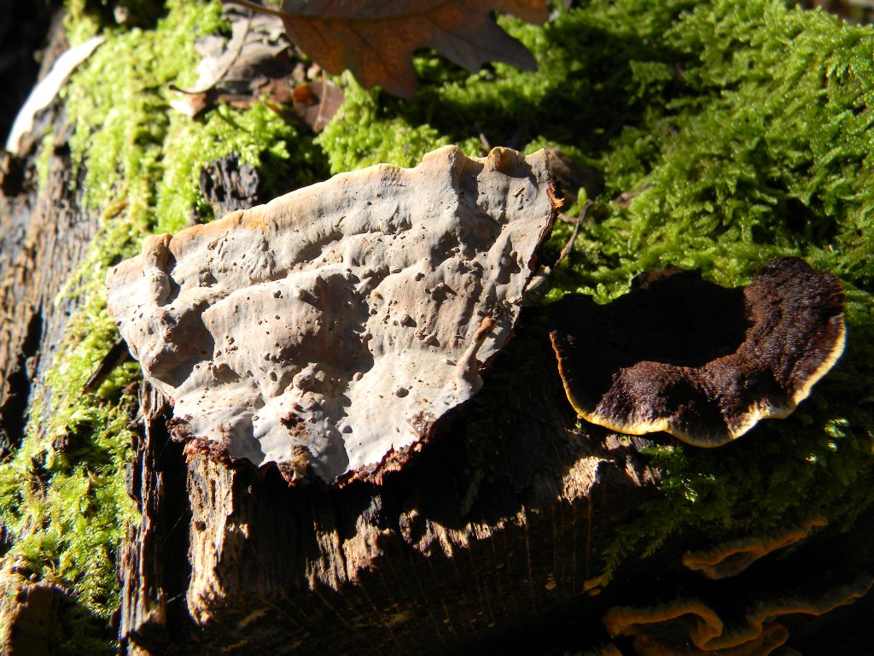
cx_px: 437
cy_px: 328
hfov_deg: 63.4
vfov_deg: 49.7
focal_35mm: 28
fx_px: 707
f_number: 3.5
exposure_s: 1/312
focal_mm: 5
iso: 80
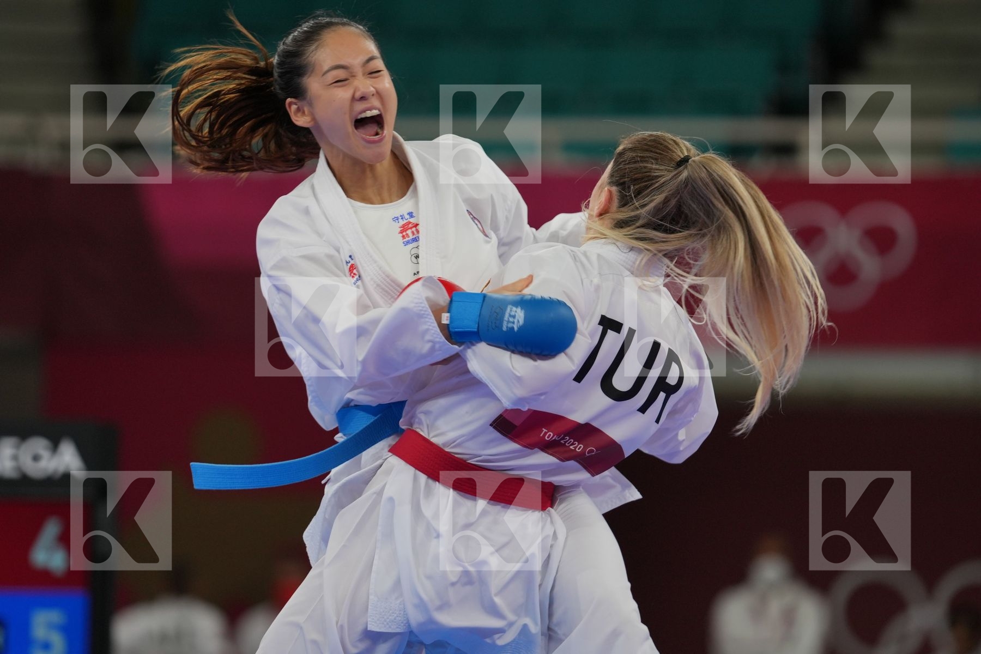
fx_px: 8174
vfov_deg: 4.6
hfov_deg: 6.9
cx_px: 490
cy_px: 327
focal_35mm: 300
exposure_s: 1/1000
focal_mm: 200
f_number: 2.8
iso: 500
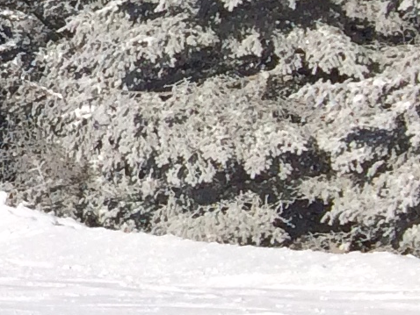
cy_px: -412
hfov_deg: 8.1
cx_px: -960
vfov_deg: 7.1
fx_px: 2404
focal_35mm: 198
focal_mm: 4.15
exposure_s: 1/4115
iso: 32
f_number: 2.2
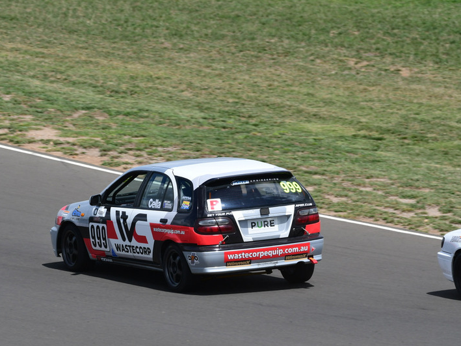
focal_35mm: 505
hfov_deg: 3.9
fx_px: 6722
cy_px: 173
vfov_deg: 2.9
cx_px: 207
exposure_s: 1/640
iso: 250
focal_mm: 310
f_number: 10
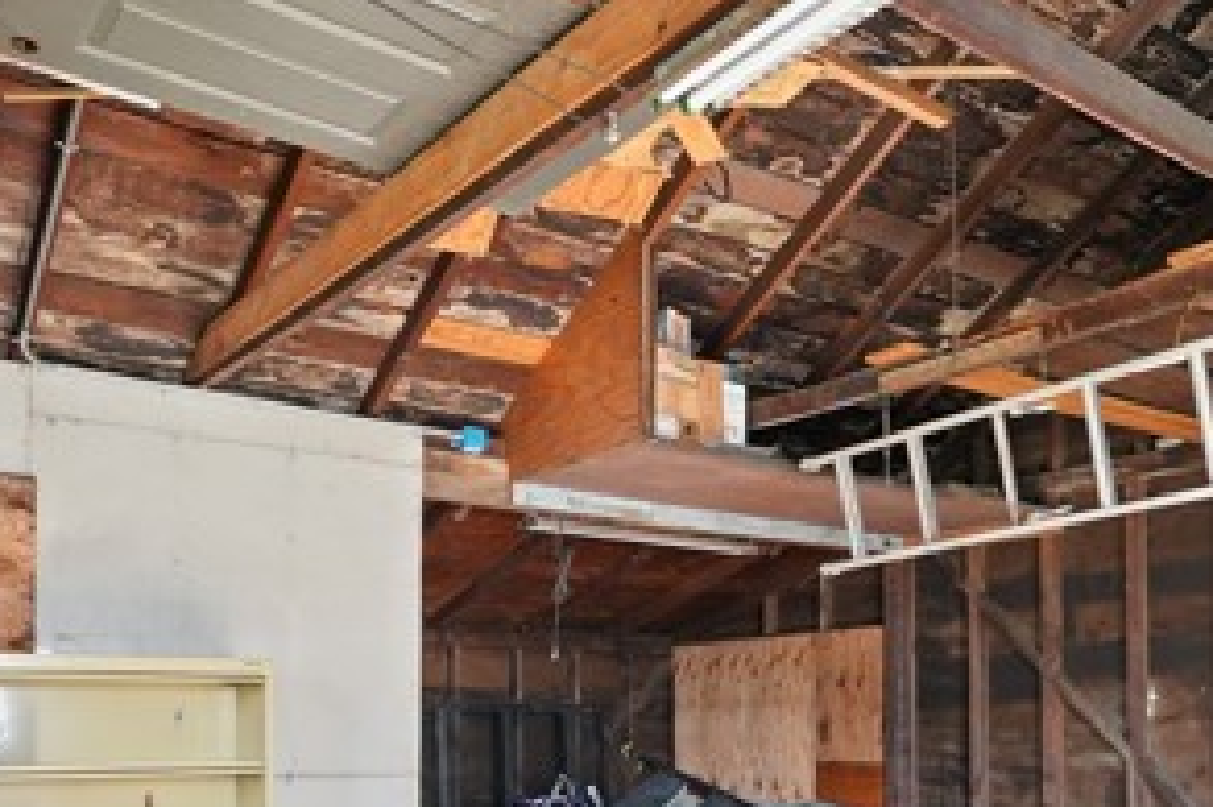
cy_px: 776
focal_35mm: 35
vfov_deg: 34.9
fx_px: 1179
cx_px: 571
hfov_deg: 54.4
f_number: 4
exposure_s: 1/15
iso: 500
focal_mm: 16
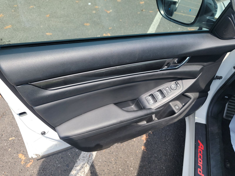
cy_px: 88
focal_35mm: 24
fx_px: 163
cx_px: 118
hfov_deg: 71.6
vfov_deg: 56.8
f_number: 1.8
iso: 50
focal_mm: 6.7
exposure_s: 1/302
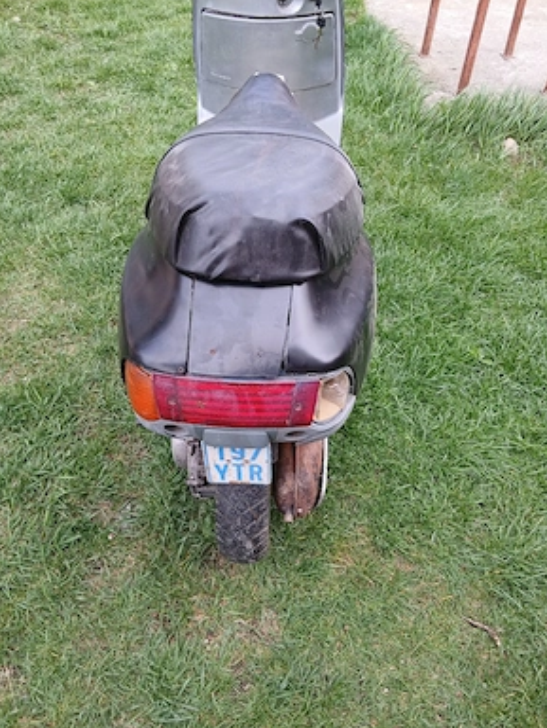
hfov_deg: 51.4
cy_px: 367
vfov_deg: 65.3
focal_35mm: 27
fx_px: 569
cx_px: 273
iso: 32
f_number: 1.8
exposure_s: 1/101
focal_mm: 3.98
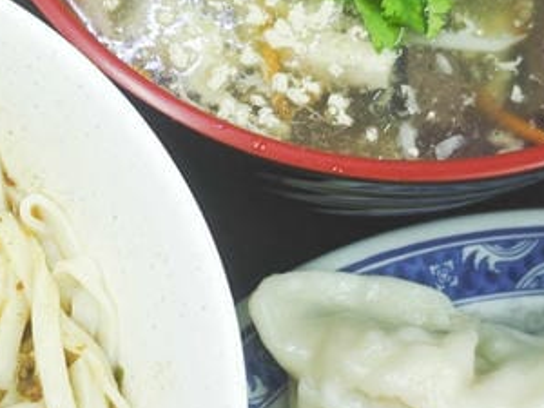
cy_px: 248
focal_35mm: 120
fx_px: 1886
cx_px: 132
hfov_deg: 16.3
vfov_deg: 12.3
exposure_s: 1/60
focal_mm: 8.72
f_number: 1.63
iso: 320
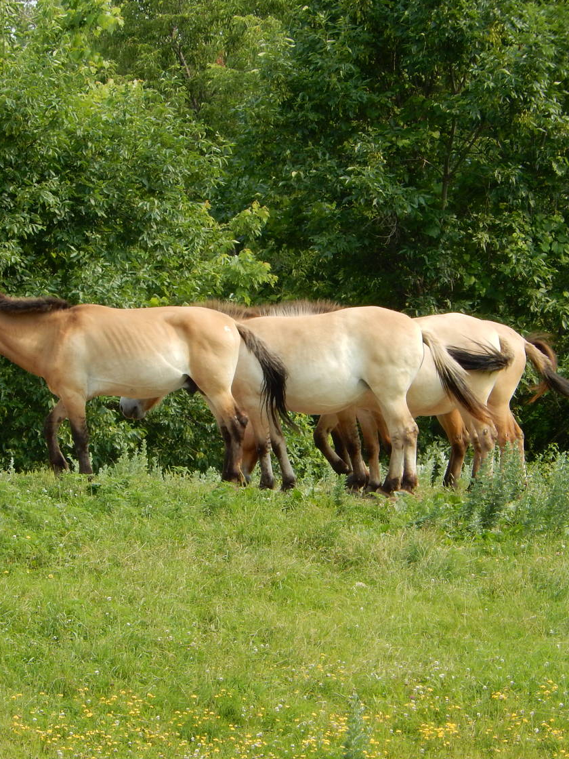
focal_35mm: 427
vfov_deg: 4.6
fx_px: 9358
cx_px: 244
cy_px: 405
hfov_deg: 3.5
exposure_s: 1/250
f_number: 6
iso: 125
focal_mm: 53.6
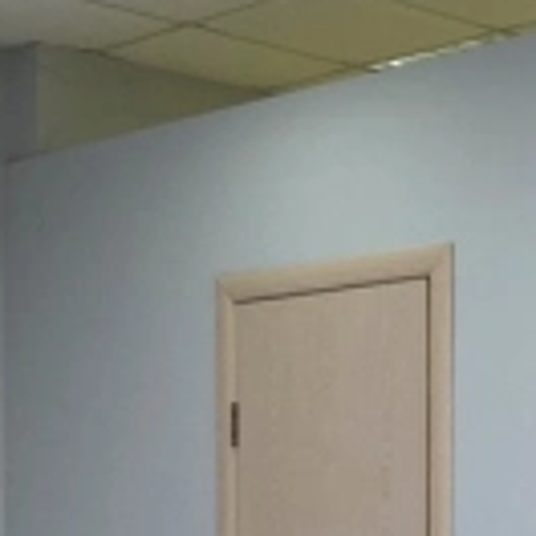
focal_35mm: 109
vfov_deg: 15.7
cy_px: 548
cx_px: 589
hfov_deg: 15.6
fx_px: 1909
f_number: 1.8
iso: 100
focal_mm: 4.25
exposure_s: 1/100
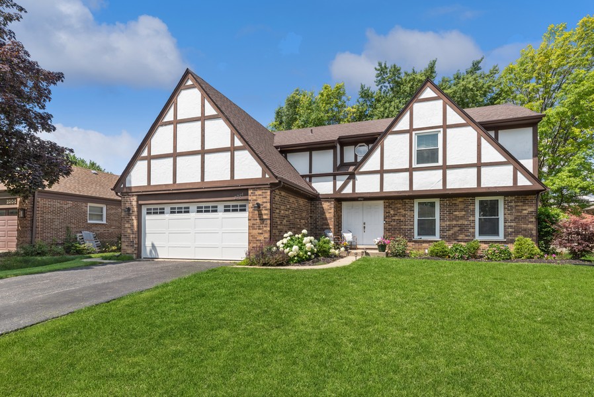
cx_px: 297
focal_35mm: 18
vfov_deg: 67.5
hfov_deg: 90.0
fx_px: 297
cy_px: 198
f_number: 9
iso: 200
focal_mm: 18
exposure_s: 1/640
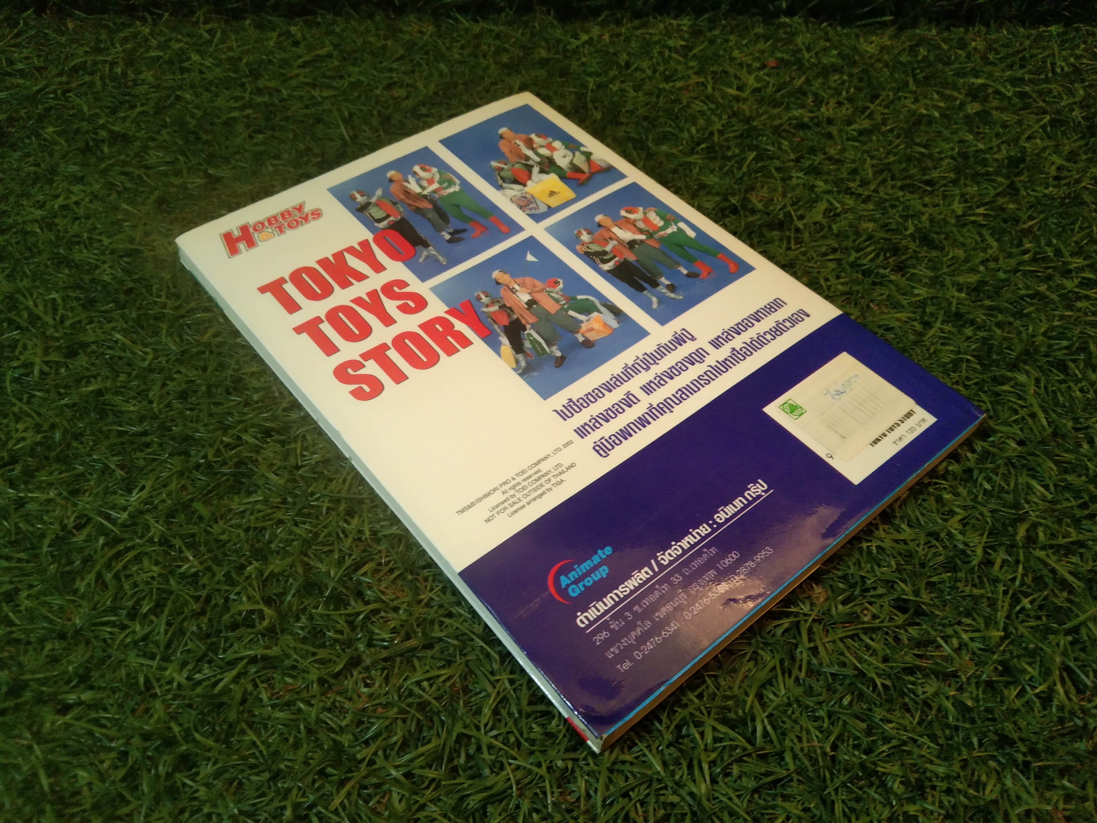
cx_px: 548
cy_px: 412
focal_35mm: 30
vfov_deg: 46.8
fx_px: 951
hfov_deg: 60.0
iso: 464
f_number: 2.2
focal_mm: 3.65
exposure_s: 1/33
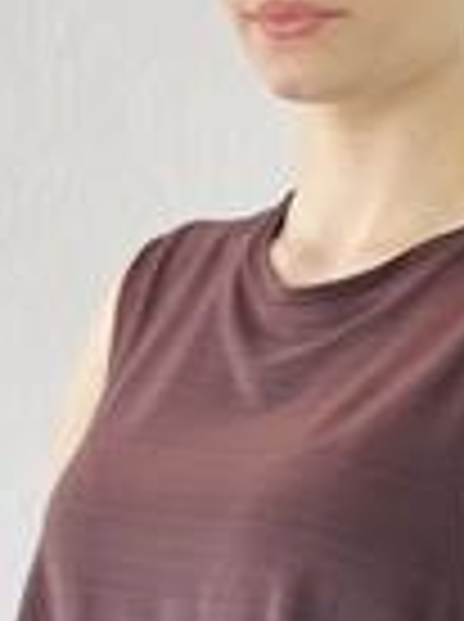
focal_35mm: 186
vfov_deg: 10.6
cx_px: 446
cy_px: 502
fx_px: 3335
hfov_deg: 7.9
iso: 80
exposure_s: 1/100
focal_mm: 6.76
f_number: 1.78
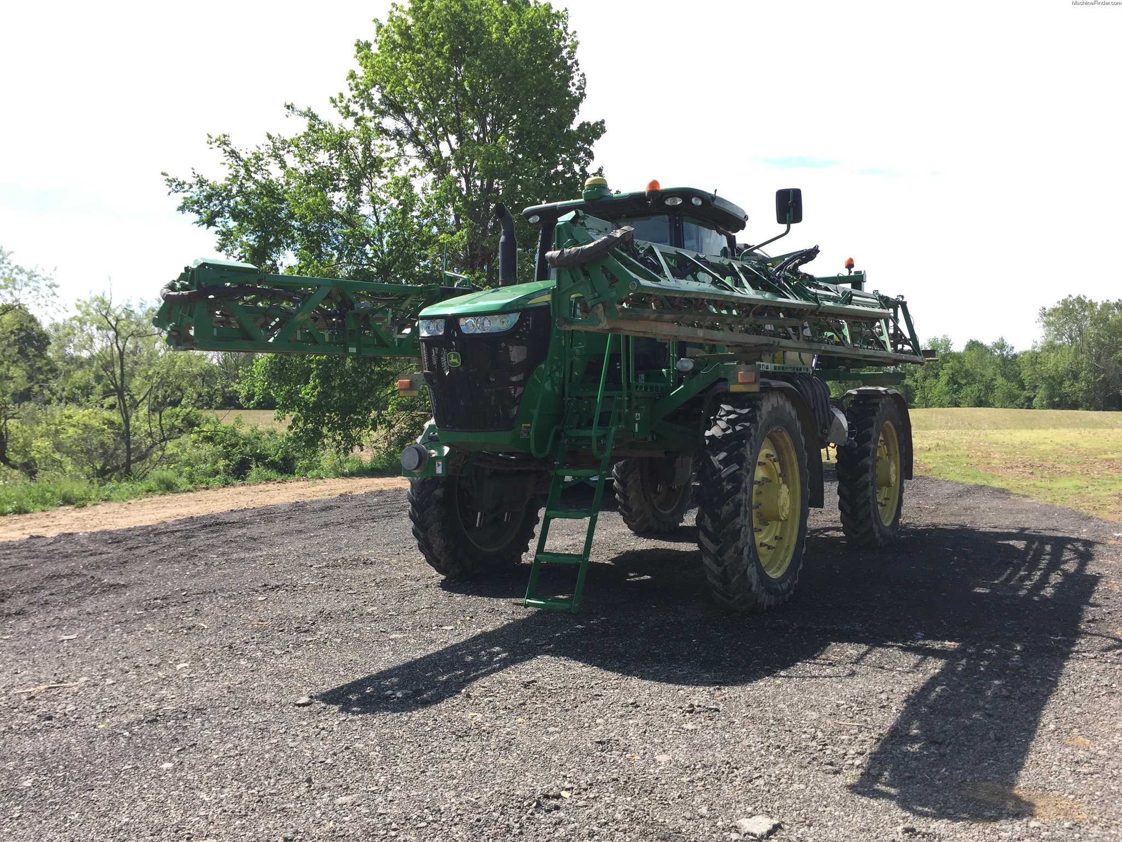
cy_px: 421
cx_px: 561
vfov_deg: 48.2
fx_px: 940
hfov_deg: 61.7
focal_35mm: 29
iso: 32
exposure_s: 1/719
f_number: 2.2
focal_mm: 4.15
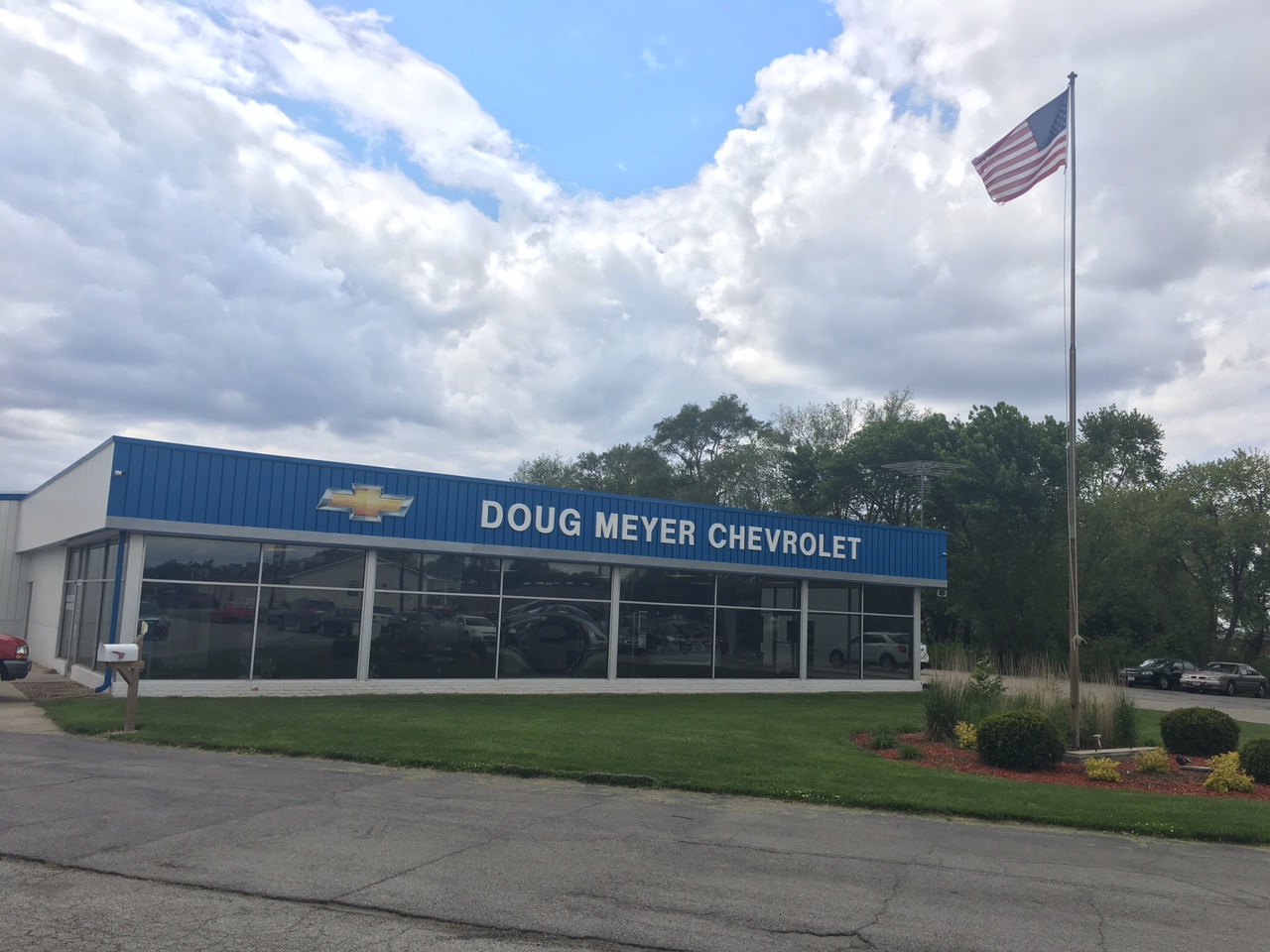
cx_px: 635
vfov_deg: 48.2
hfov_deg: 61.7
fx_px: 1064
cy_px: 476
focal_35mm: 29
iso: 25
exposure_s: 1/1202
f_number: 2.2
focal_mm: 4.15
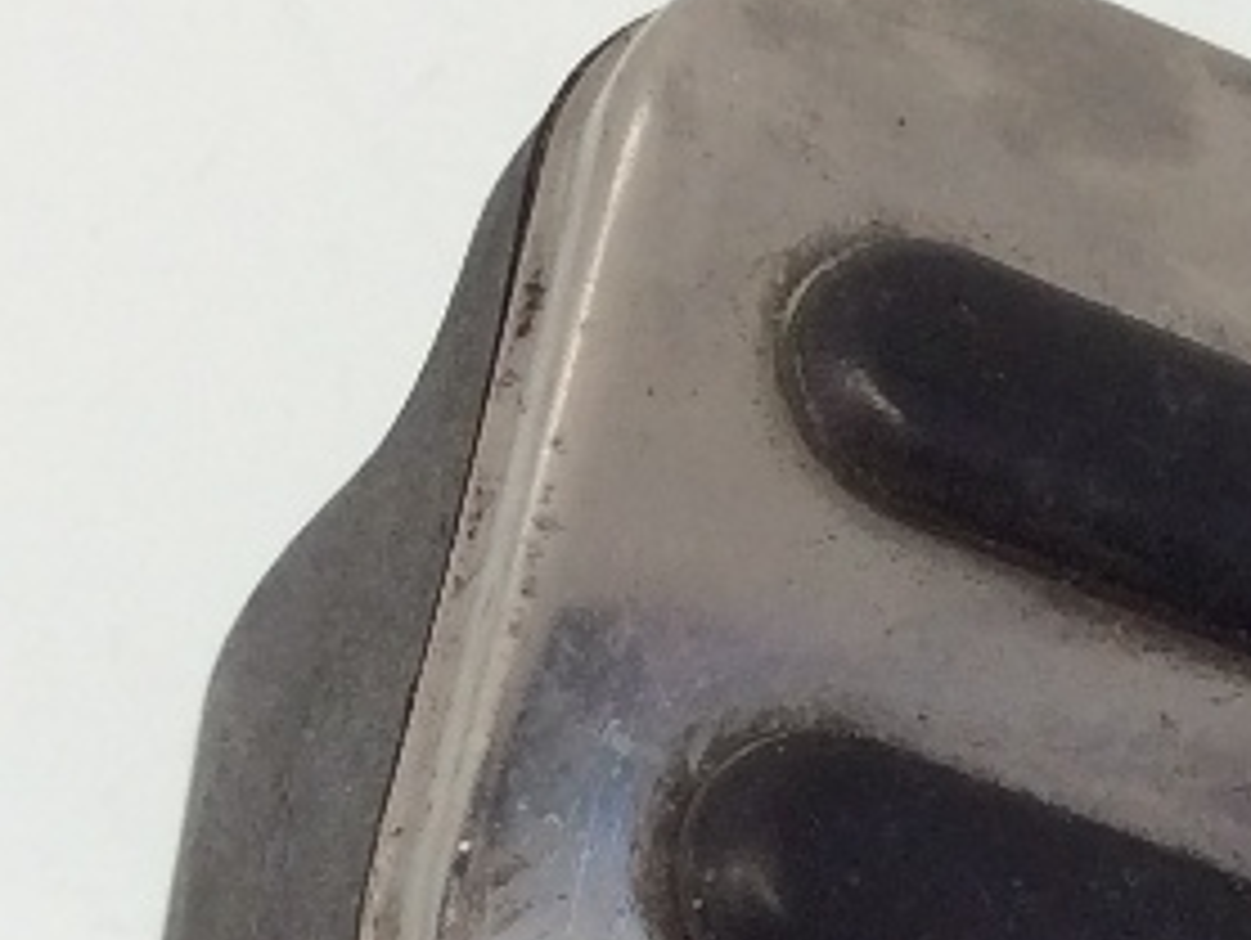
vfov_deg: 9.8
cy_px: 1340
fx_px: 5317
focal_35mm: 147
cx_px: 1076
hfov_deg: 13.3
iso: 40
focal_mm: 3.3
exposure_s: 1/60
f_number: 2.4
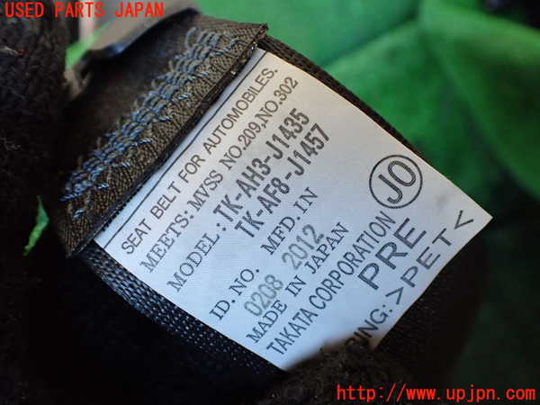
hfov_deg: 60.0
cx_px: 270
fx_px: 468
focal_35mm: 30
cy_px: 202
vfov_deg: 46.8
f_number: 2.3
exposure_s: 1/125
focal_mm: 5.4
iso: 800
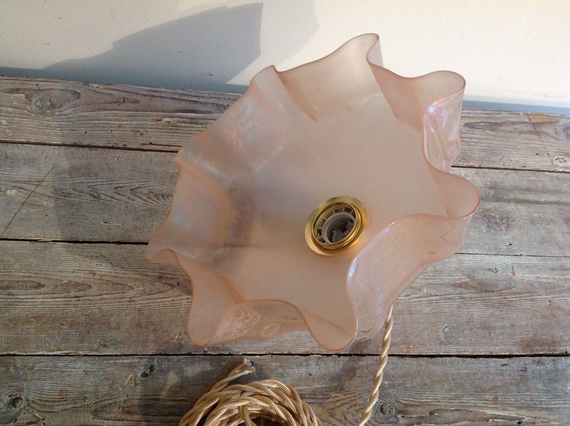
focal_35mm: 35
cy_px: 213
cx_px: 285
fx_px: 575
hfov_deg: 52.7
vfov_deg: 40.6
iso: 320
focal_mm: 4.28
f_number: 2.4
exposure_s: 1/17
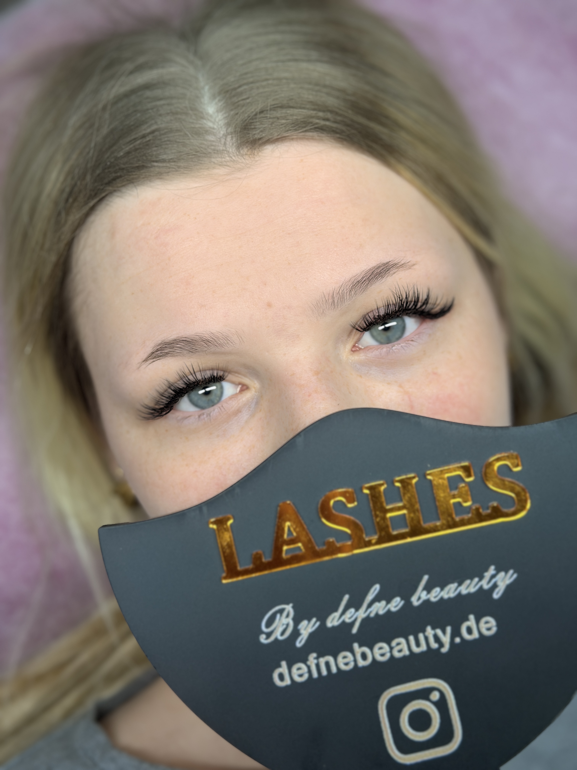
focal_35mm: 48
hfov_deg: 30.3
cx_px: 288
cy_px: 385
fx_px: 1067
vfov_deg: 39.7
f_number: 1.78
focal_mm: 6.76
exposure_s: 1/118
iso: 80
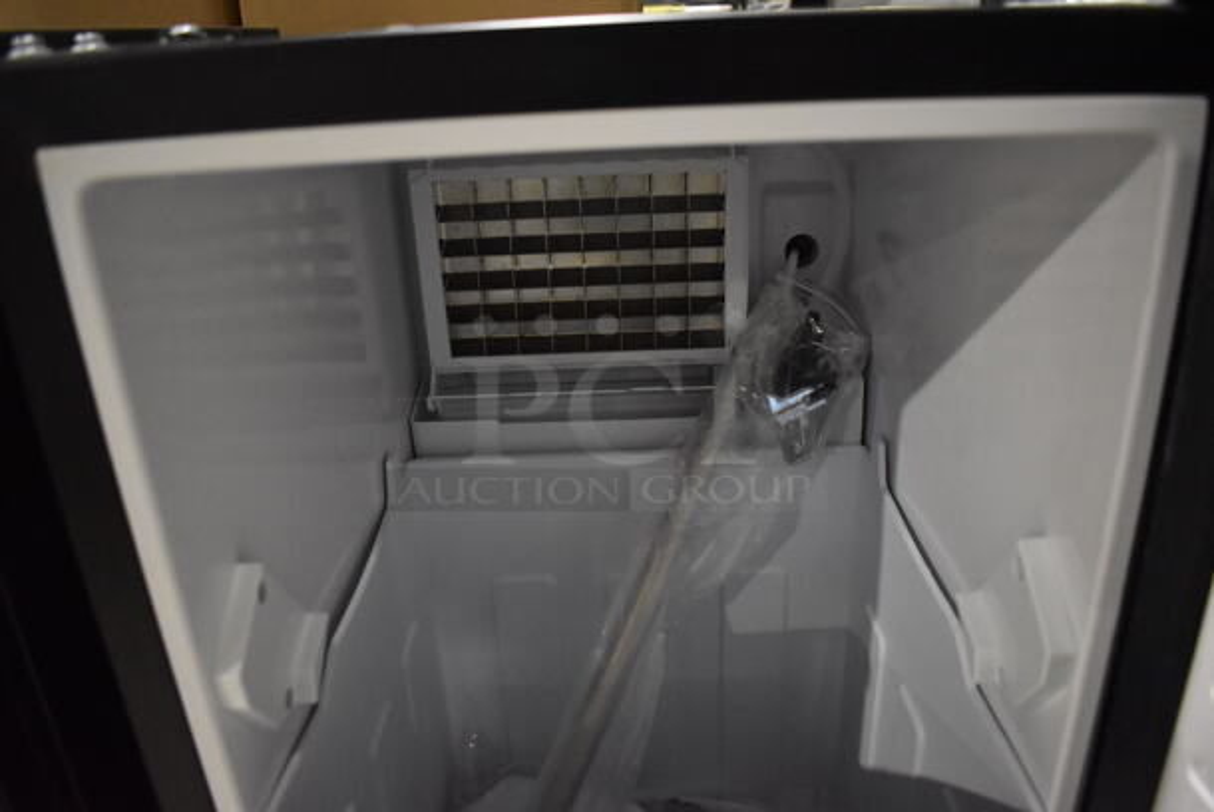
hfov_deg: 67.3
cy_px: 406
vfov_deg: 48.0
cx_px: 607
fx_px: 911
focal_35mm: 27
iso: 5600
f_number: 3.5
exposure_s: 1/125
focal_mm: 18
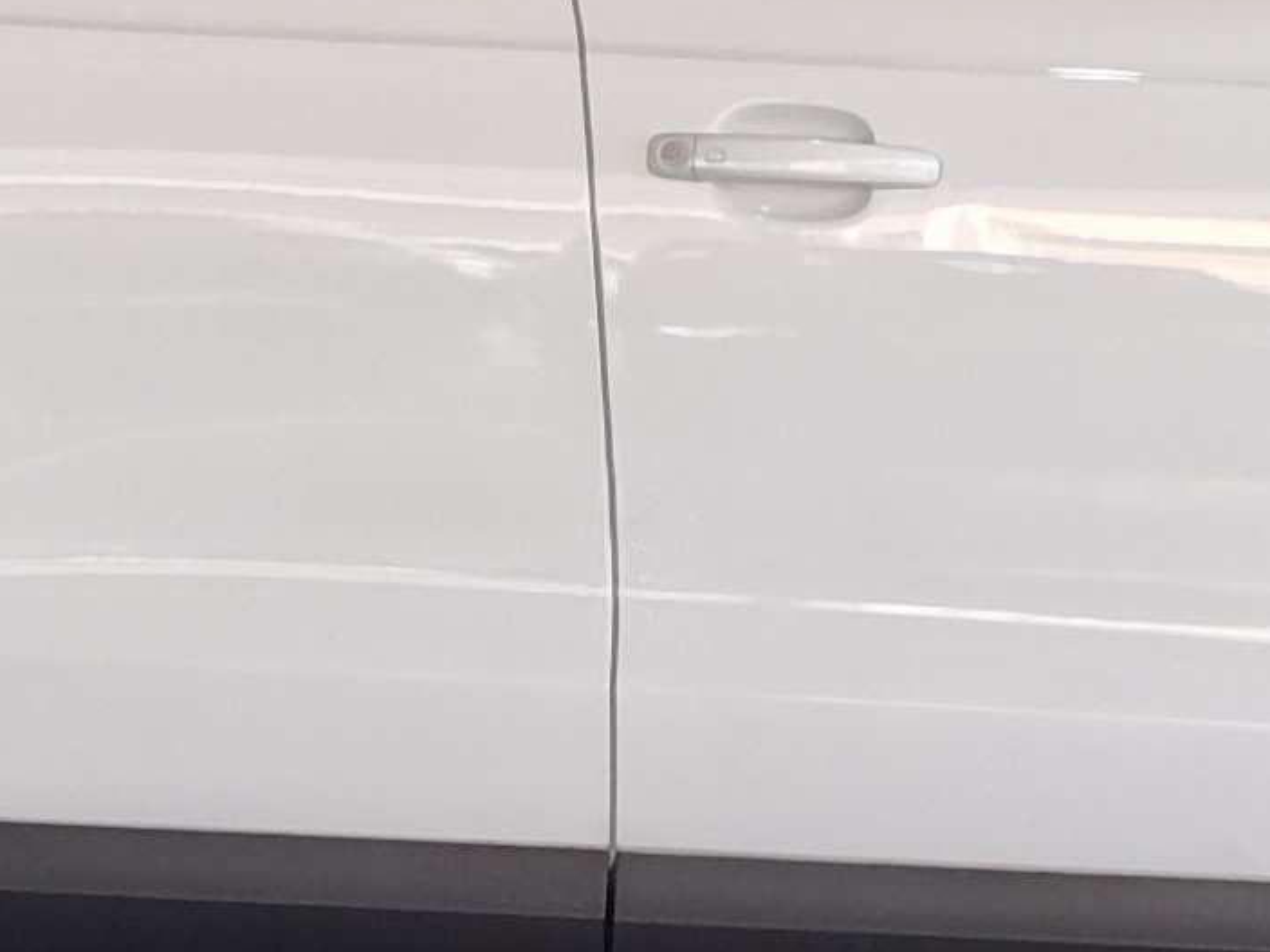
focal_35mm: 149
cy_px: -442
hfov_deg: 13.2
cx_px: 949
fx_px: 5467
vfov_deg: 9.7
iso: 50
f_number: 1.8
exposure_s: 1/118
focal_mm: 5.4
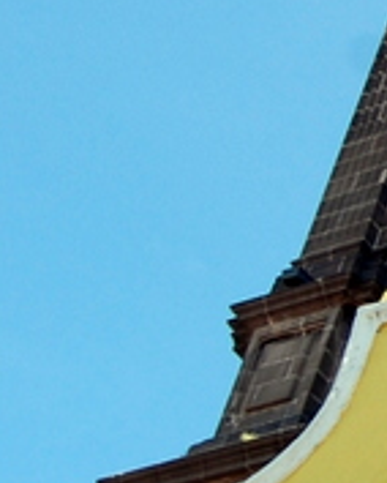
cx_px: 827
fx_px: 2669
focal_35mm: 187
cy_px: 109
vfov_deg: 10.3
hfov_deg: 7.9
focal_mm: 23
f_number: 8
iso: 200
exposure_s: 1/250
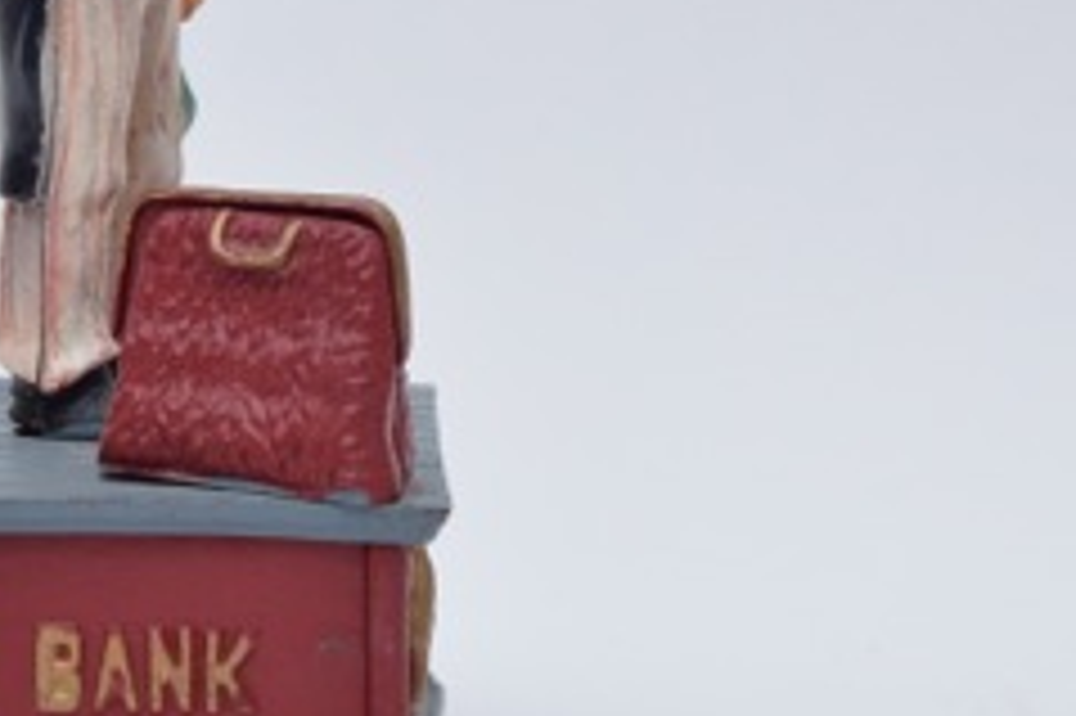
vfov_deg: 6.2
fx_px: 6611
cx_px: 140
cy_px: 29
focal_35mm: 221
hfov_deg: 9.3
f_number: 5.6
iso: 800
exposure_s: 1/125
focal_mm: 55
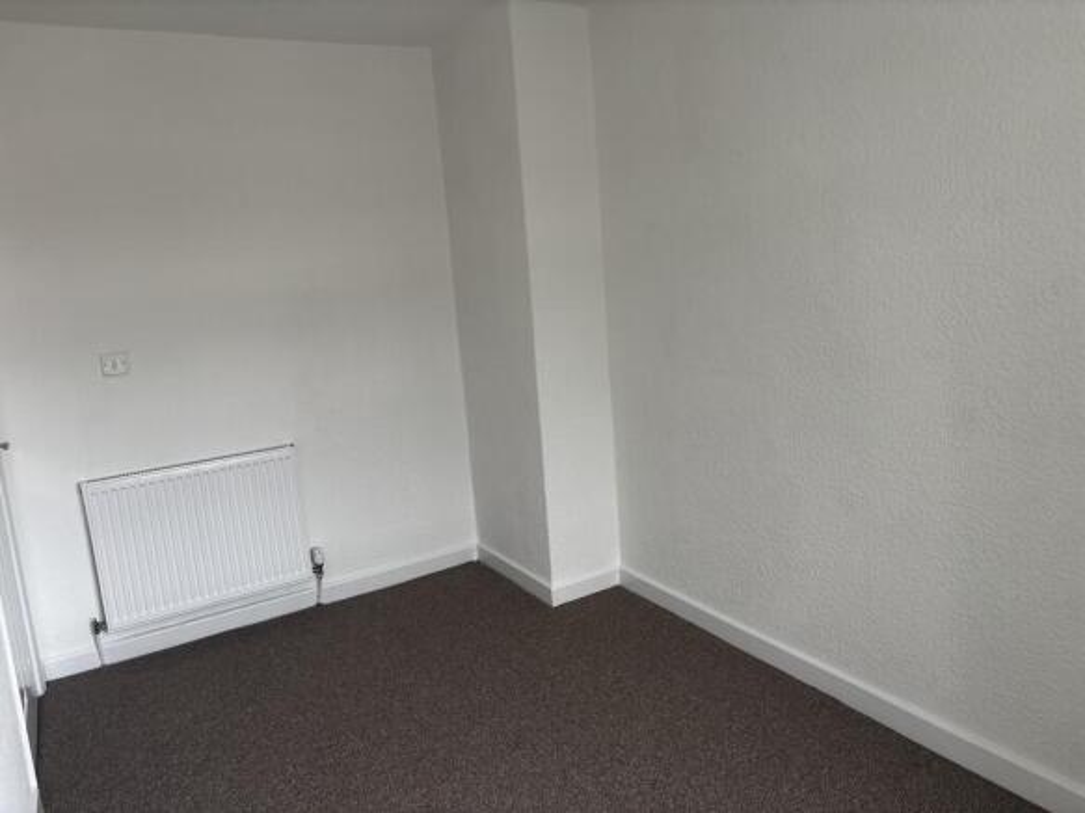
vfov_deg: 53.0
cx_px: 542
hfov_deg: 67.3
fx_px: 815
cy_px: 406
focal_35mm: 26
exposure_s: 1/121
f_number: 1.6
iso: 125
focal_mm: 5.96
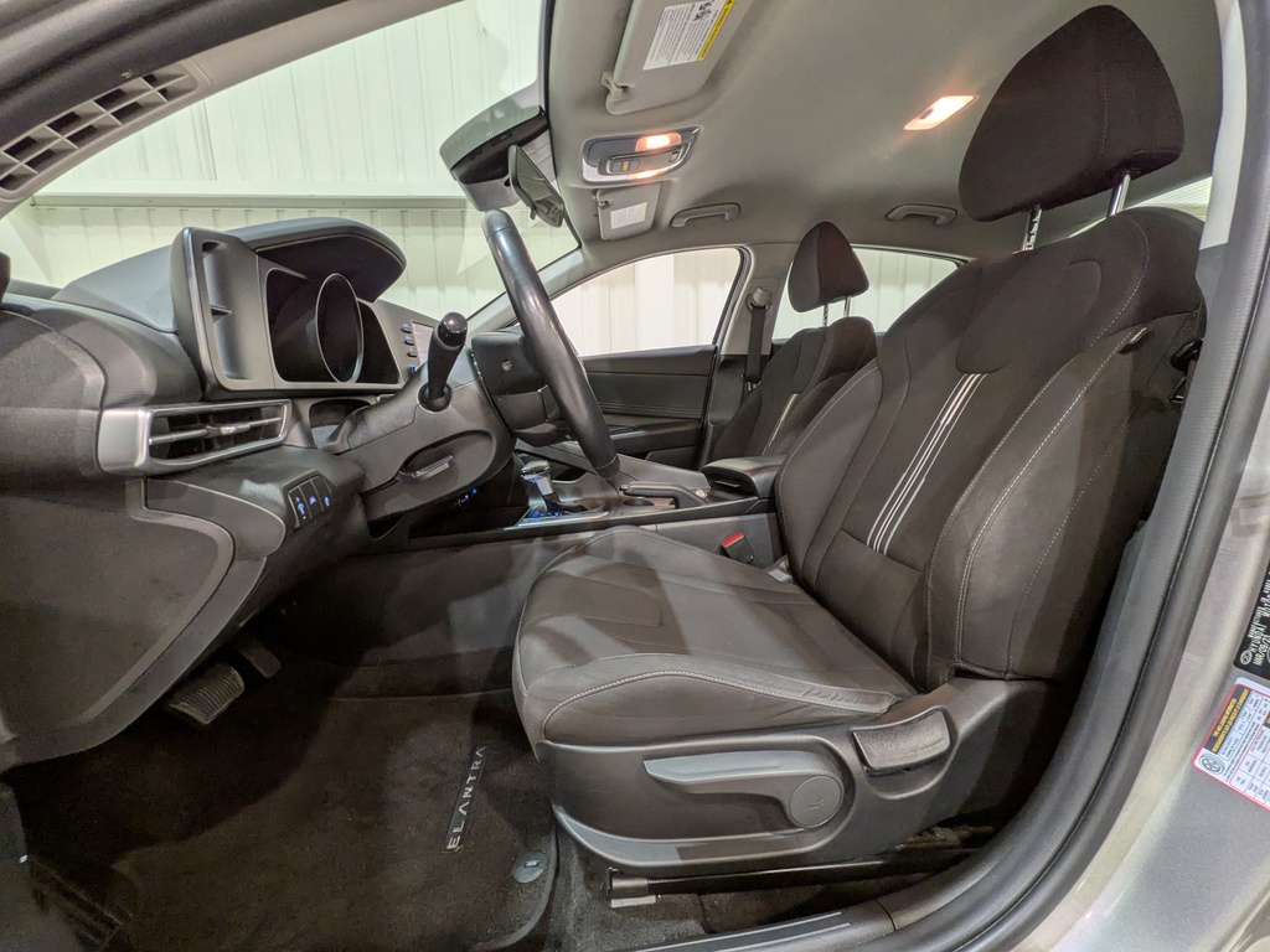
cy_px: 476
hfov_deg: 102.1
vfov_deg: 85.7
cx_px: 635
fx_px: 514
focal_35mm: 14
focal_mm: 1.83
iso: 113
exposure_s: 1/50
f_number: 2.2
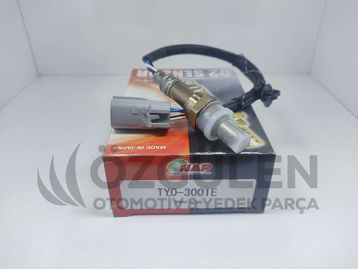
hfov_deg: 67.3
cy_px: 134
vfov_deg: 53.1
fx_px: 269
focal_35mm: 26
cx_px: 179
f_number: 1.79
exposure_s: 1/100
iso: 178
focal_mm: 4.74
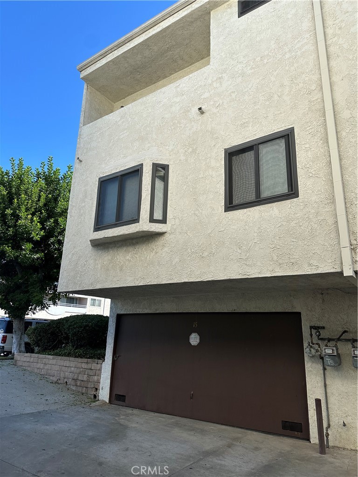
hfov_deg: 56.8
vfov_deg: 71.6
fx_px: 331
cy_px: 238
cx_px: 179
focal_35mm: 24
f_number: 1.78
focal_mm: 6.86
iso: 80
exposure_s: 1/2353
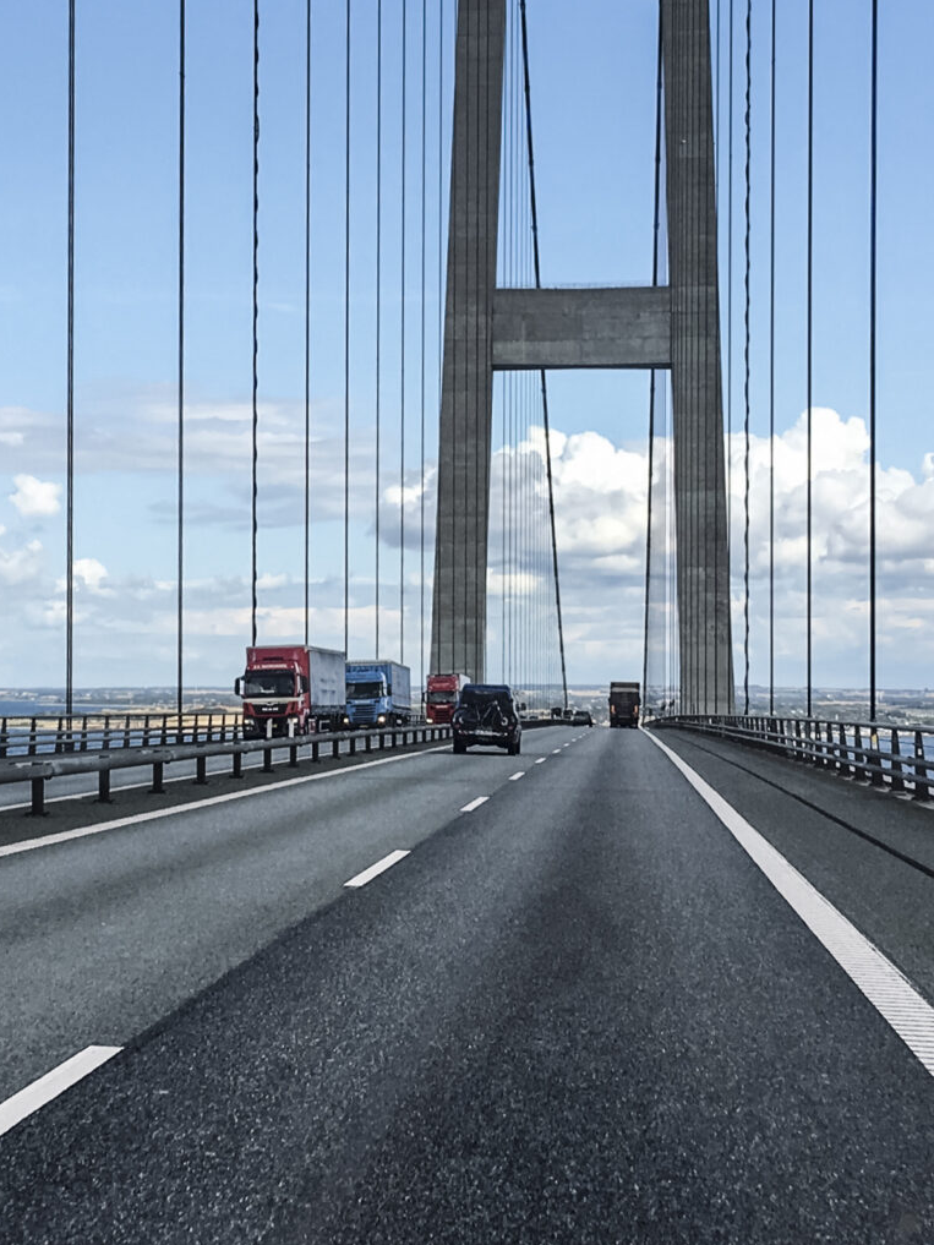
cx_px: 356
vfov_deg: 26.1
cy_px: 213
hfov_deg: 20.1
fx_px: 2626
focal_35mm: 73
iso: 25
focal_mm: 4.15
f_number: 2.2
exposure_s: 1/1200
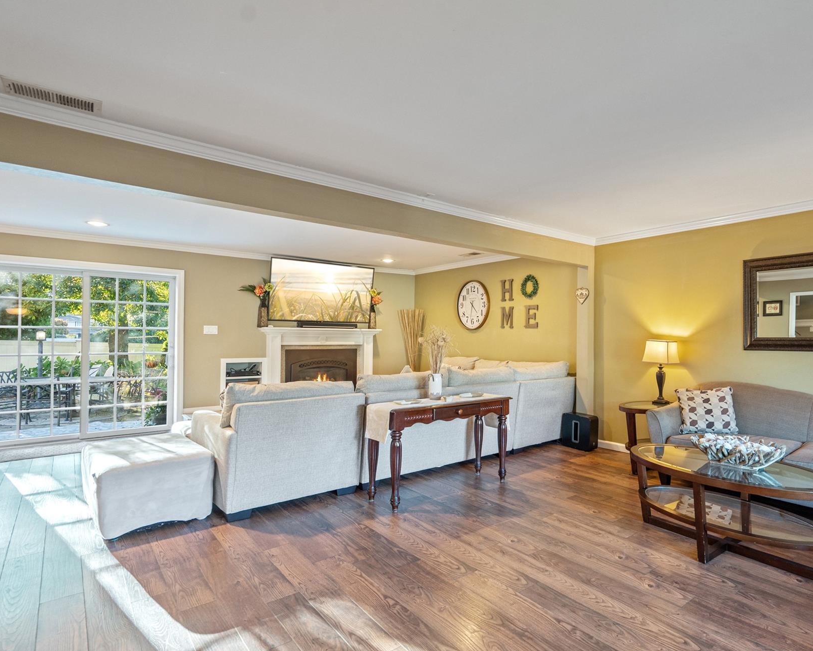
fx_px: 457
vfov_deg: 70.9
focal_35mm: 19
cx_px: 496
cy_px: 326
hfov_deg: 82.0
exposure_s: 1/10
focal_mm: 16
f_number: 5
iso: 1000
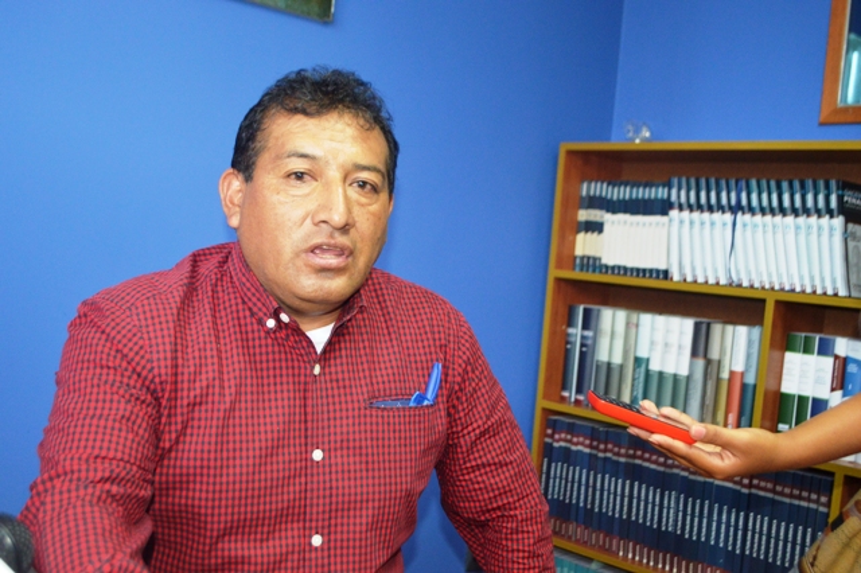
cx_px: 430
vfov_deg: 31.9
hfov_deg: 46.4
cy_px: 286
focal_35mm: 42
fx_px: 1004
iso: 1400
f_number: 4.5
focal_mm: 28
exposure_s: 1/60
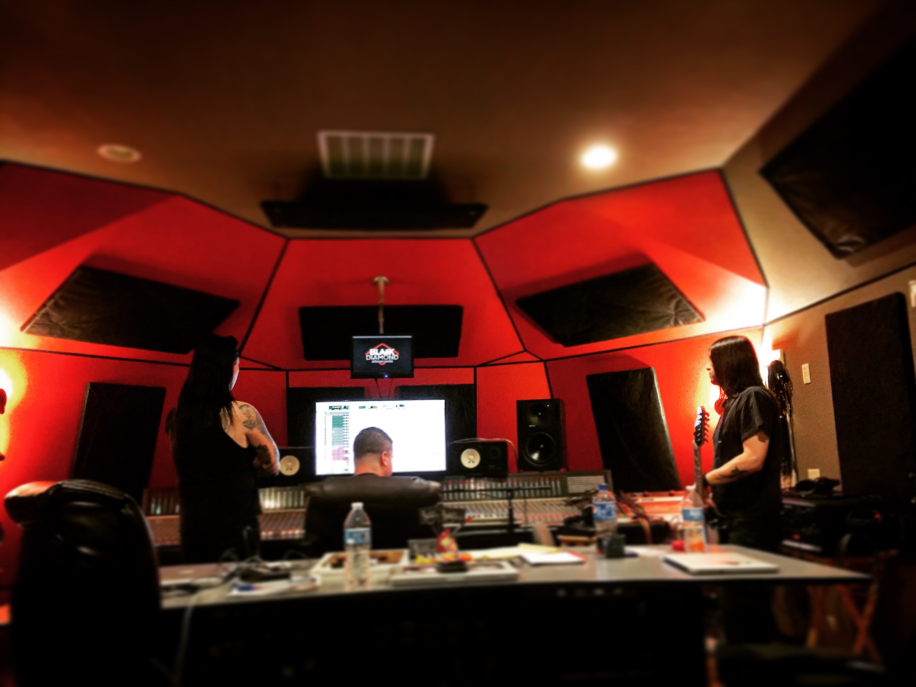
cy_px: 344
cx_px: 458
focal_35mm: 29
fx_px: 767
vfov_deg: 48.2
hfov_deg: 61.7
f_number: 2.2
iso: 250
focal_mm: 4.15
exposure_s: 1/15
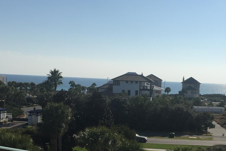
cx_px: 165
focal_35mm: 61
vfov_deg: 22.0
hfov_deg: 32.4
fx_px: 383
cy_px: 116
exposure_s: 1/5650
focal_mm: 4.15
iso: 32
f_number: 2.2
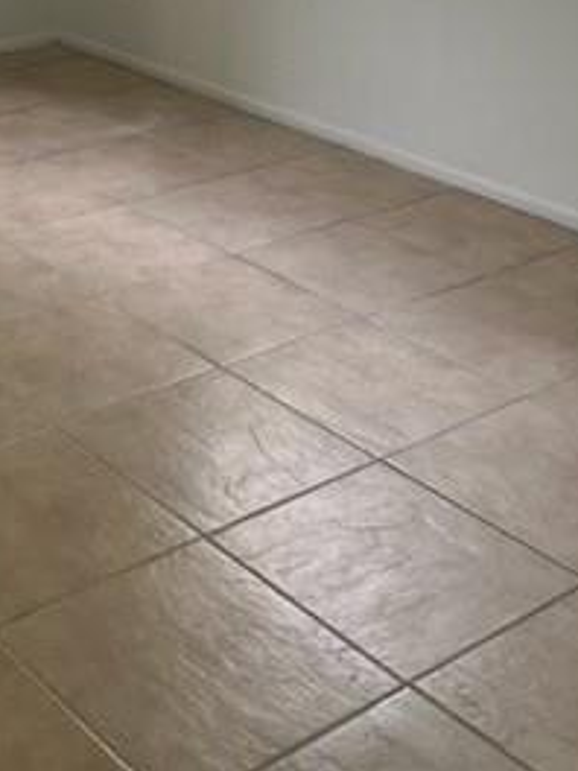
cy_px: -61
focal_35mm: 63
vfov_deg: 28.2
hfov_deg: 22.5
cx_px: 15
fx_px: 1403
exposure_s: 1/125
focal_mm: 5.1
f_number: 1.6
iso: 64
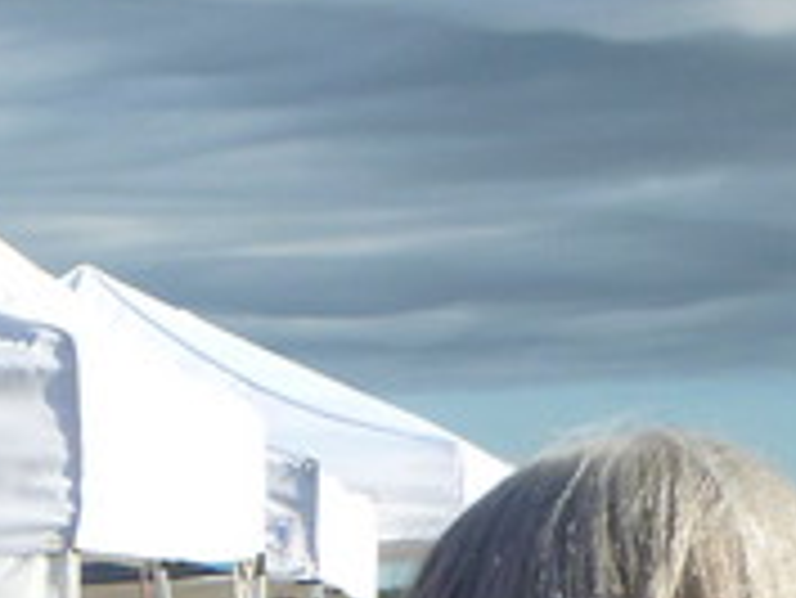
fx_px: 4257
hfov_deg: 9.5
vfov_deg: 7.6
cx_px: -1115
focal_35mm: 185
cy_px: 1304
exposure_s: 1/800
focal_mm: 5.7
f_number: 3.5
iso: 100
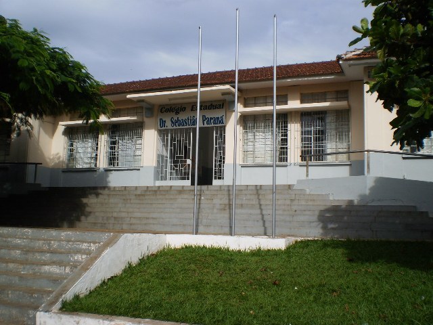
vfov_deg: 39.7
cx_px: 216
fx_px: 450
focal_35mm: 36
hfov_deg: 51.4
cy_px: 162
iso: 64
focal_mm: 6.3
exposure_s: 1/1250
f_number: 4.6
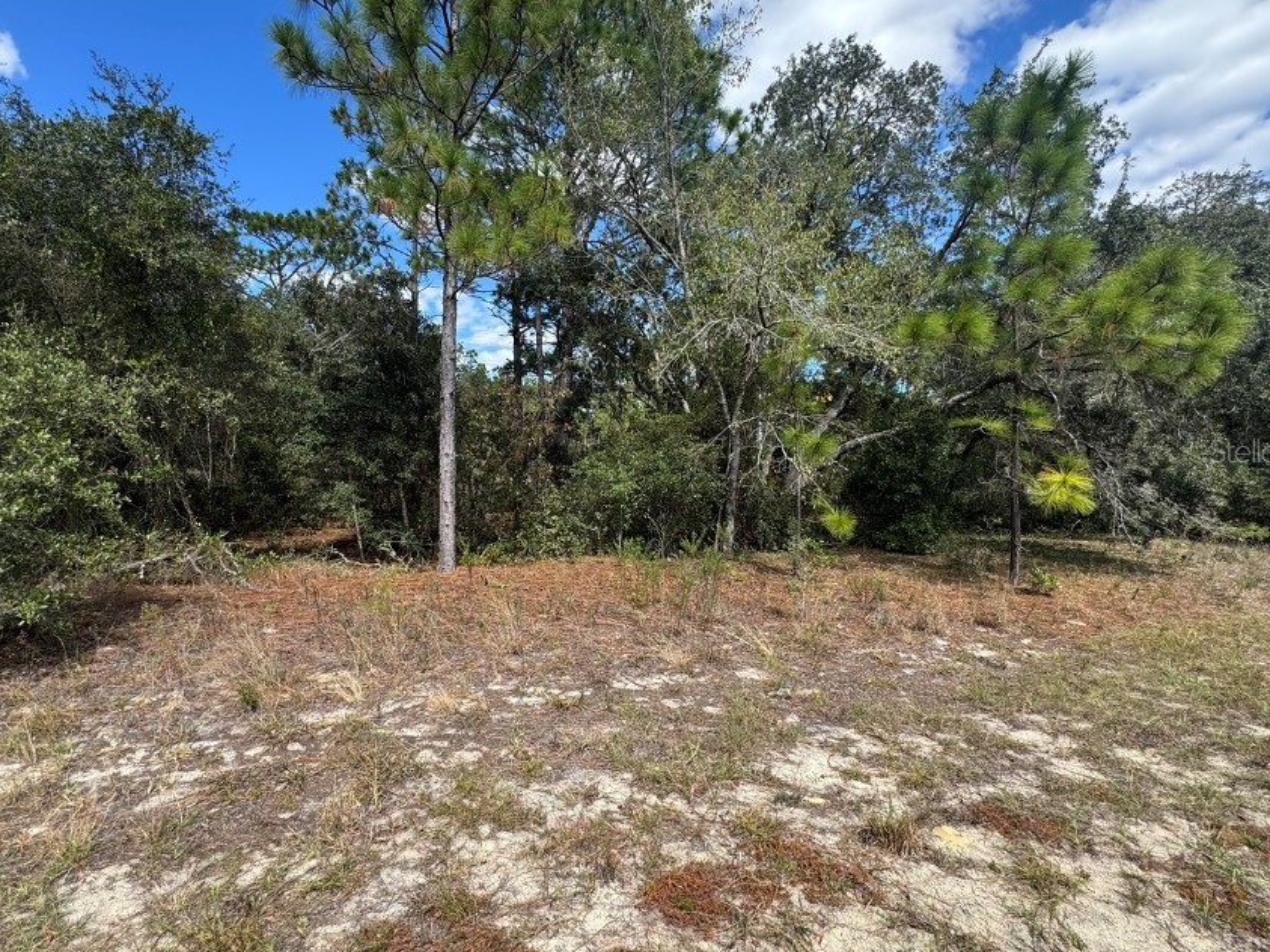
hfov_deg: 90.8
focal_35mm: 17
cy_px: 450
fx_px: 624
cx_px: 580
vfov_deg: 74.7
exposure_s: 1/495
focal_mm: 2.22
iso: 40
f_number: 2.2
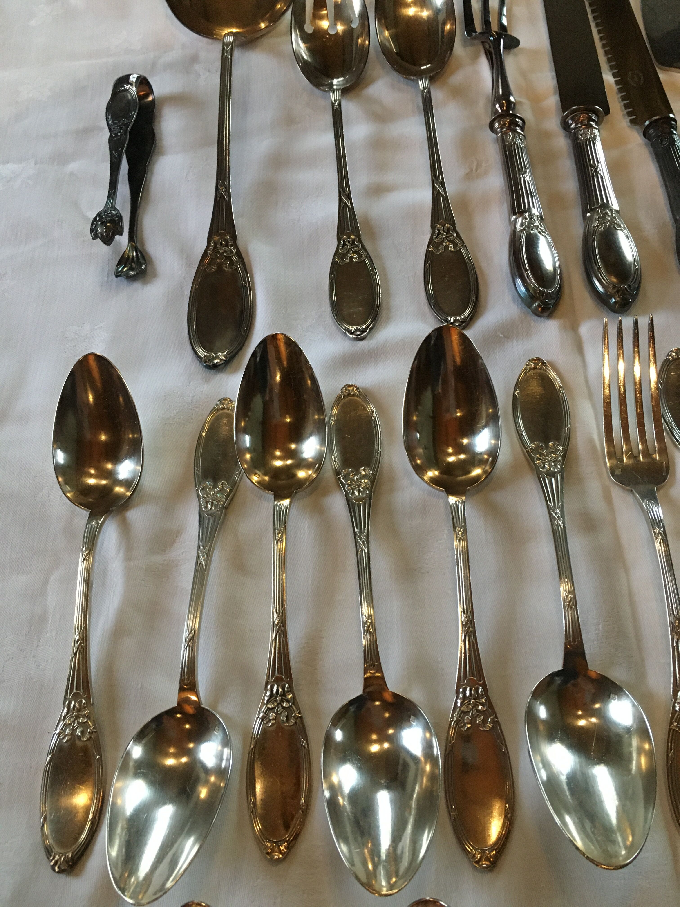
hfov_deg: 48.2
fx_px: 760
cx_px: 340
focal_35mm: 29
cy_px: 454
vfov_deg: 61.7
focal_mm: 4.15
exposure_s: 1/33
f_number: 2.2
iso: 250
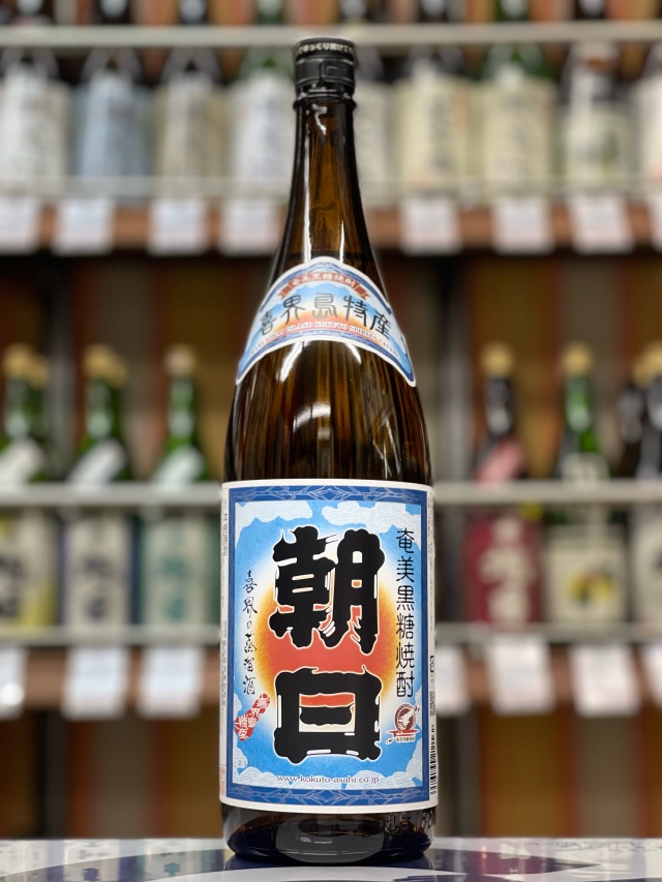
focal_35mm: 64
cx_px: 331
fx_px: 1632
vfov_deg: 30.3
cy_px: 441
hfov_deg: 22.9
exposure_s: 1/33
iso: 125
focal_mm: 7.5
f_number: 2.2
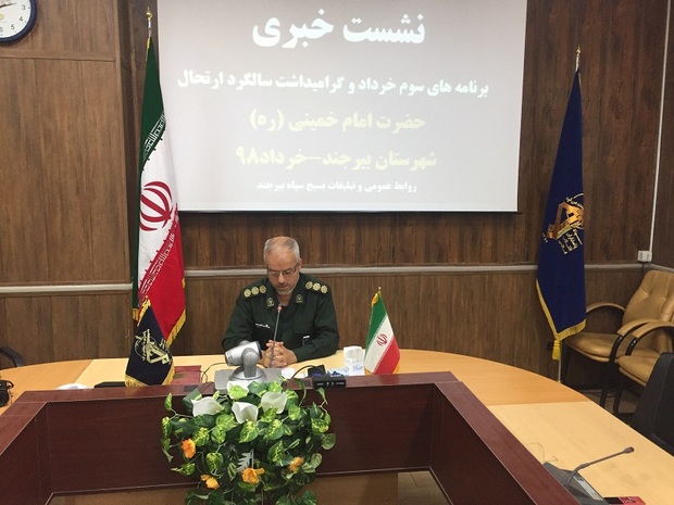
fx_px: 565
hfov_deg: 61.7
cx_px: 337
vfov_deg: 48.2
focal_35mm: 29
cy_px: 252
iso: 80
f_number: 2.2
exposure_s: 1/33
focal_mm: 4.15
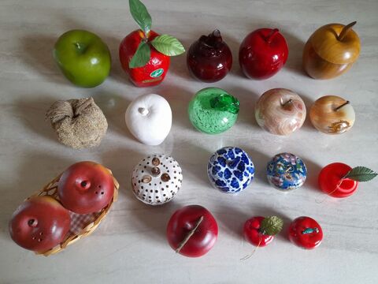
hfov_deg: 69.4
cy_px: 142
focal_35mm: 25
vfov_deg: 54.9
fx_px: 273
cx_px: 189
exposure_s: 1/60
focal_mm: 4.6
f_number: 2
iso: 100
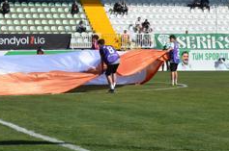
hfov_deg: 11.8
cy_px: -6
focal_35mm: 174
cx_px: 119
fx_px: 1105
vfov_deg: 7.8
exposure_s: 1/500
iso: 200
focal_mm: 52
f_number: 11
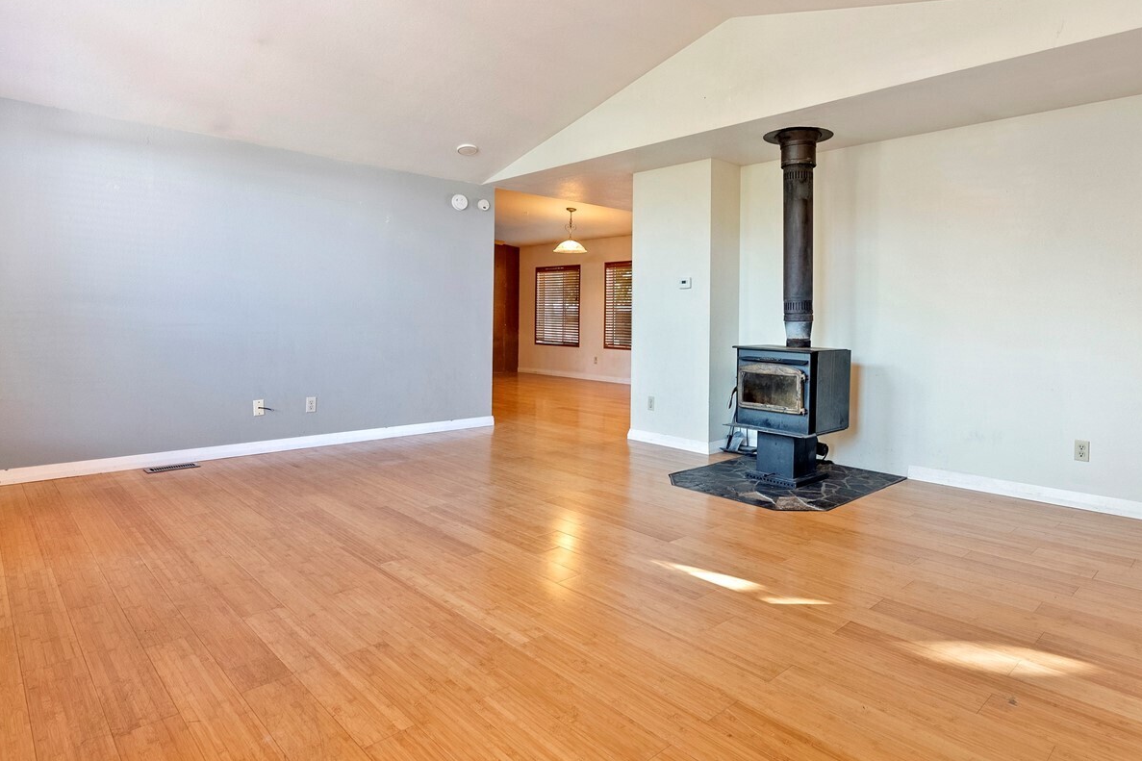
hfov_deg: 81.2
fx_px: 661
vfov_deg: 59.5
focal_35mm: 21
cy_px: 321
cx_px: 644
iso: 400
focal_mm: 14.6
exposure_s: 1/5
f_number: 6.3
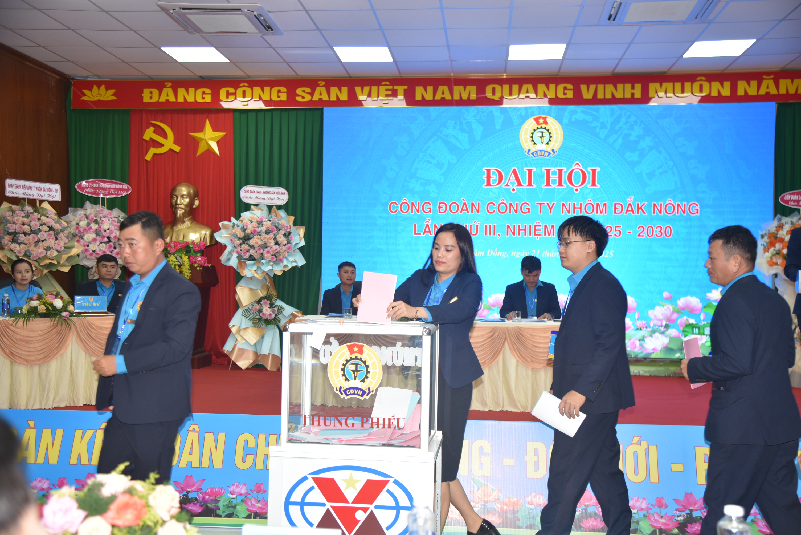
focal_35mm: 38
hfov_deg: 50.7
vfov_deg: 35.1
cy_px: 268
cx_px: 400
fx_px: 846
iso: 400
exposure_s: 1/80
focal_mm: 38
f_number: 4
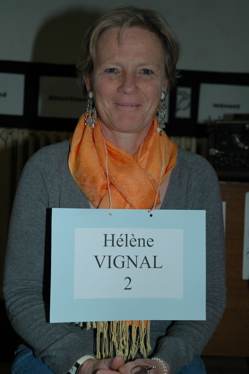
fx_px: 717
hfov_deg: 19.7
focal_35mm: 69
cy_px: 187
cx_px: 124
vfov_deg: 29.3
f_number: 4.5
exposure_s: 1/60
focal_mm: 46
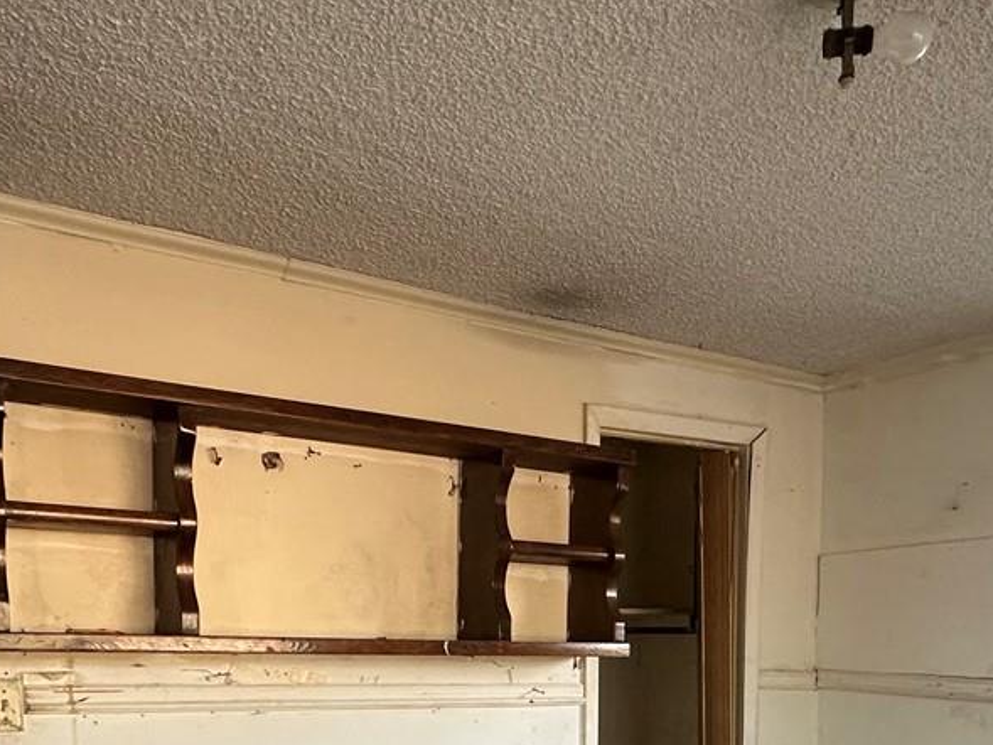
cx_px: 548
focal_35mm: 38
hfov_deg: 48.9
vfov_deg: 34.0
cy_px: 764
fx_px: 1090
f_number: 2.2
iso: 200
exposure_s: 1/99
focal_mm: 2.22
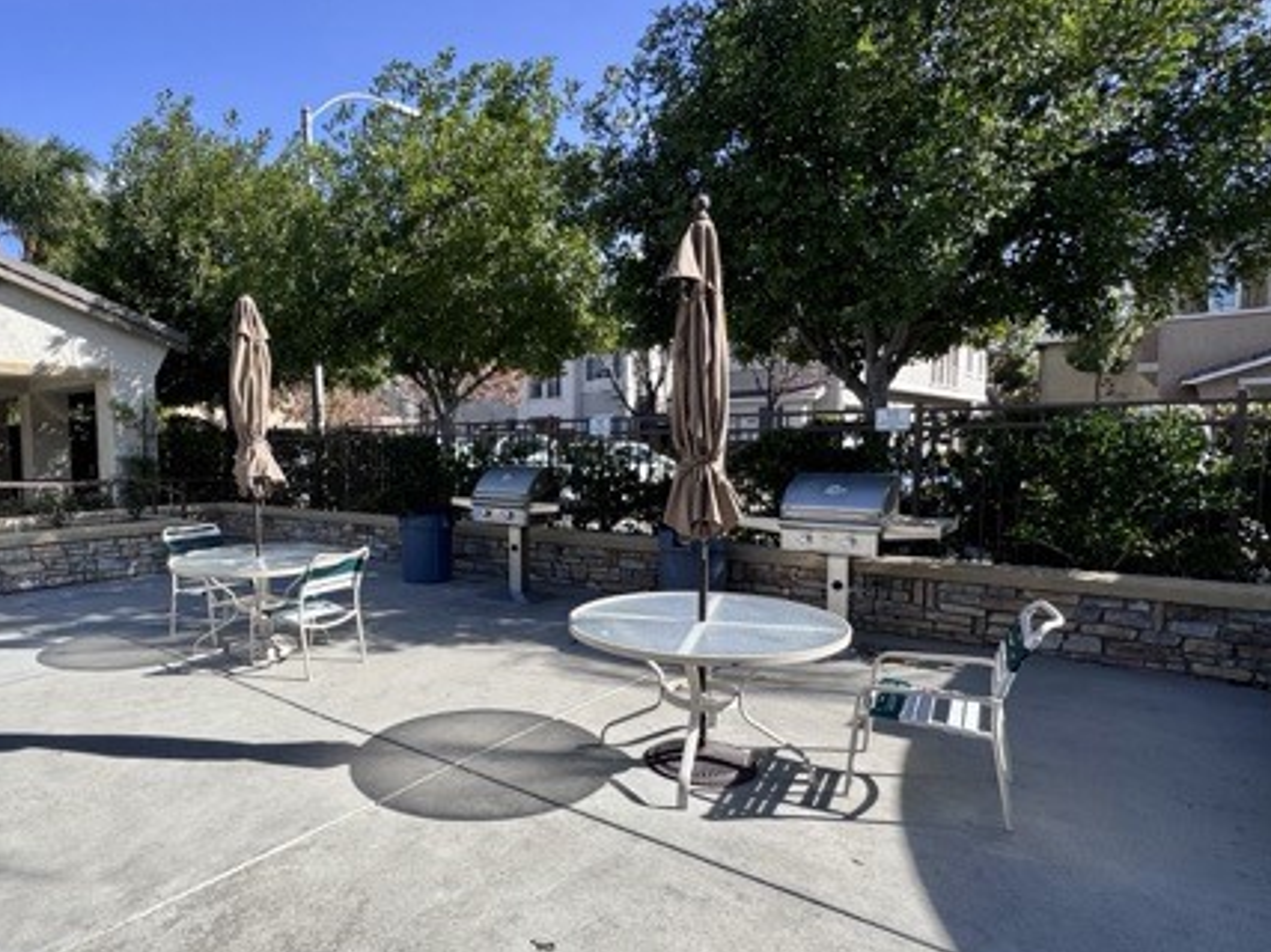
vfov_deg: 63.4
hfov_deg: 77.5
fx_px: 771
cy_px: 503
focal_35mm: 21
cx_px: 473
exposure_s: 1/1006
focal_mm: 2.22
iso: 50
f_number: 2.2
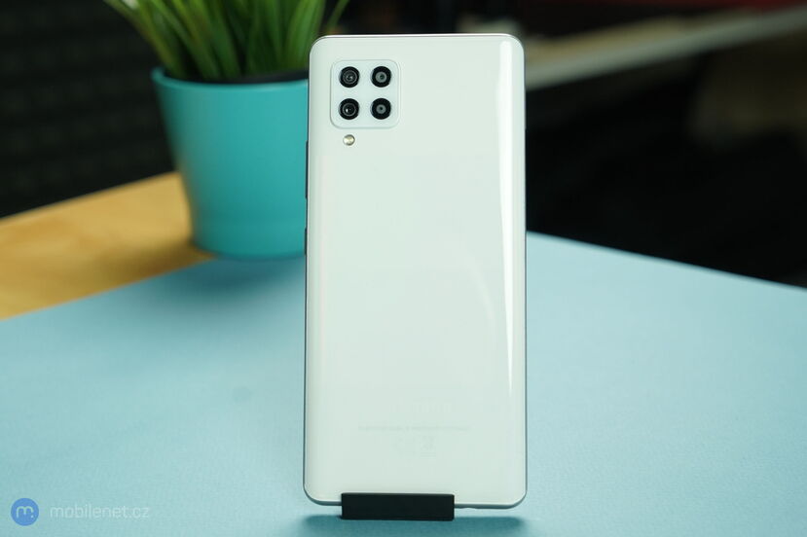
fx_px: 1098
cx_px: 404
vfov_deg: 27.5
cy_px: 268
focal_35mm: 49
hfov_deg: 40.4
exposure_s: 1/160
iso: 1250
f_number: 5
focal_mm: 49
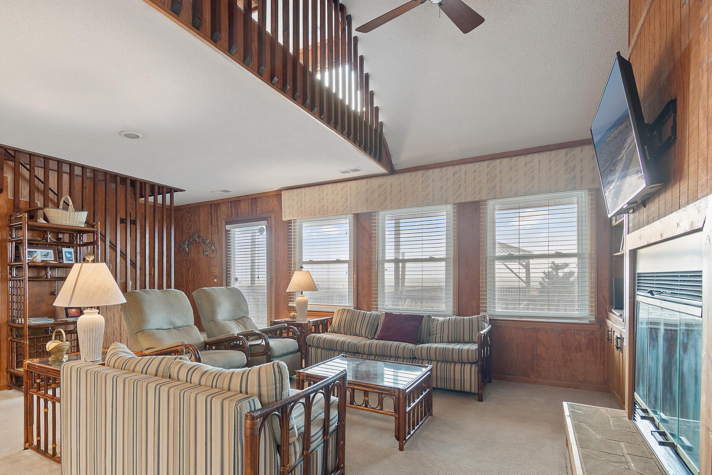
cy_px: 283
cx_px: 278
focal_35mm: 19
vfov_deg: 64.0
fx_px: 376
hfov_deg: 85.6
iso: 100
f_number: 4.5
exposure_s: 1/4
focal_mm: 10
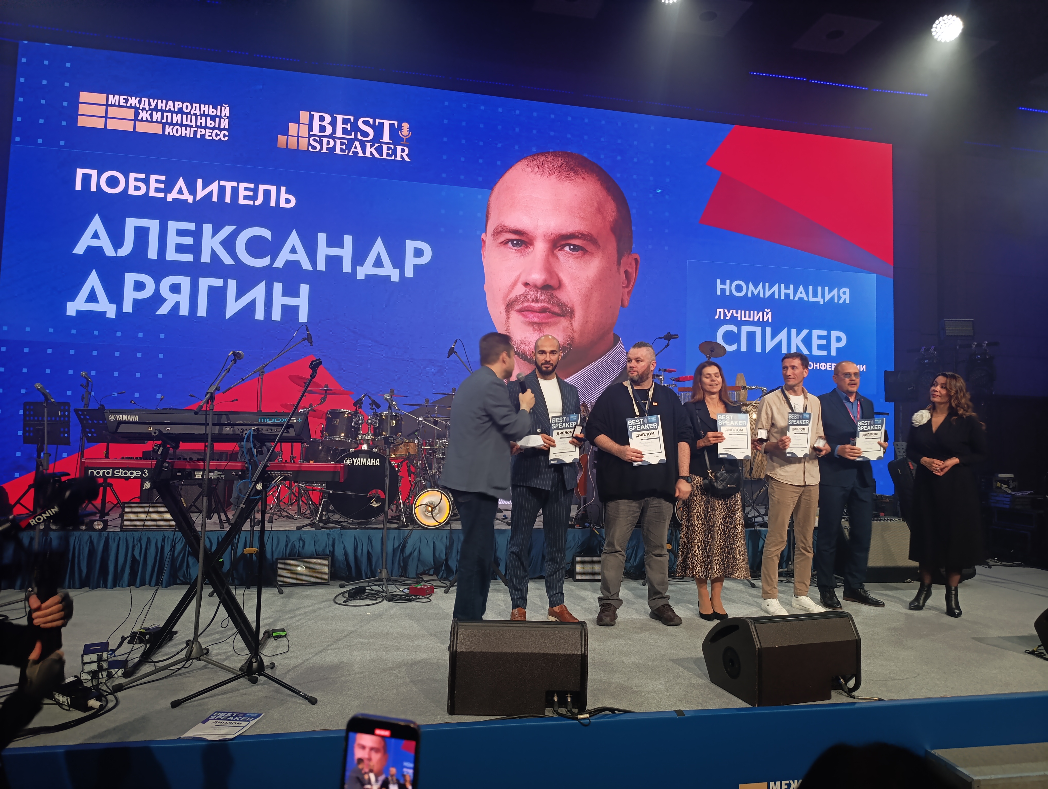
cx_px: 524
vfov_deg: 59.0
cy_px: 394
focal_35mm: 23
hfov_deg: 73.8
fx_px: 697
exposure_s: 1/100
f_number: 1.6
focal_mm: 6.14
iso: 500
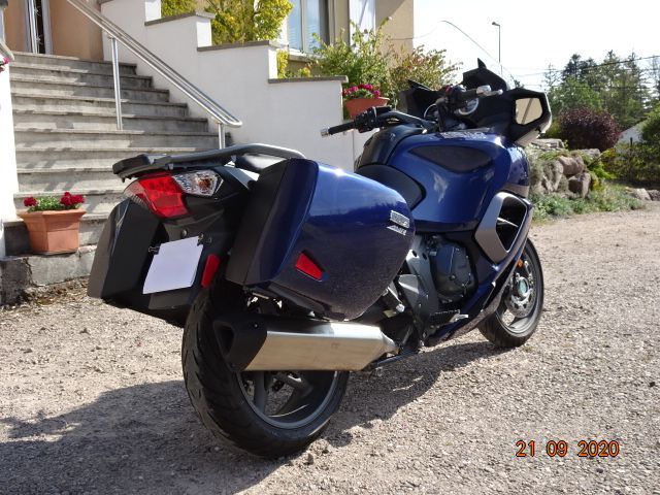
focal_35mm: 37
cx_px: 330
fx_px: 705
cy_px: 248
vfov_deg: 38.7
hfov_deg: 50.1
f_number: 4
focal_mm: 6.37
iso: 80
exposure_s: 1/400
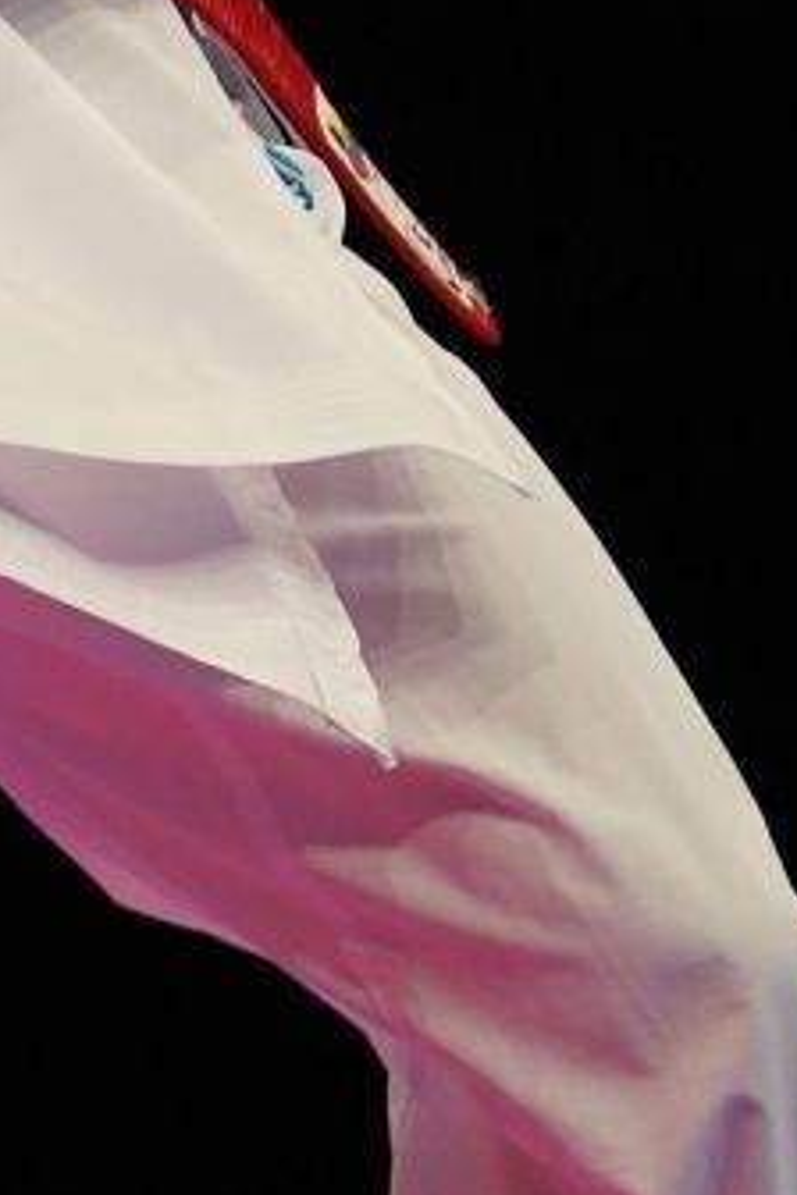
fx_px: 35563
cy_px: -637
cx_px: -1075
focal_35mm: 1071
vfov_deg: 1.9
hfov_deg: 1.3
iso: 2000
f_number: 2.8
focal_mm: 200
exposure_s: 1/1000
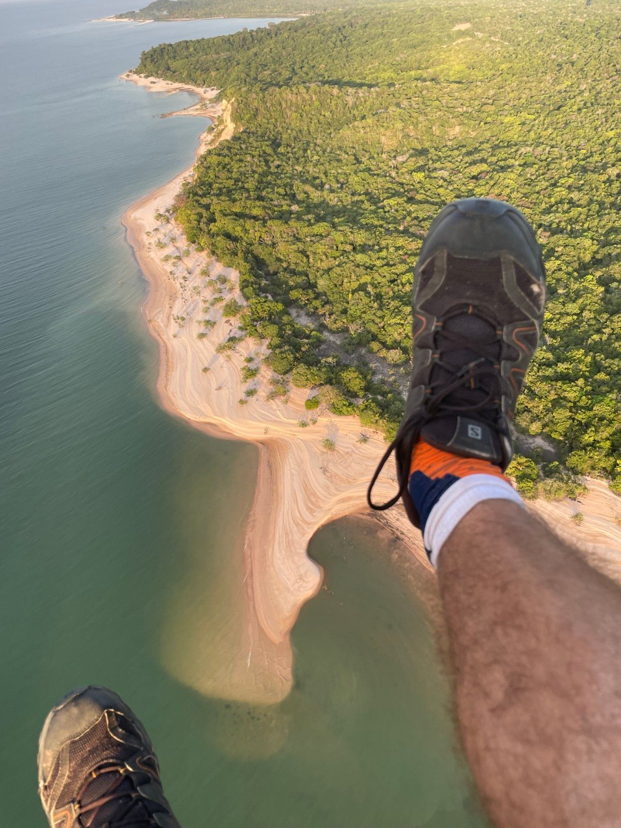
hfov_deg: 53.1
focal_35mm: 26
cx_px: 310
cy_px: 414
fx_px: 622
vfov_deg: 67.3
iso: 32
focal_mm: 4.2
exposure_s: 1/452
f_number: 1.6
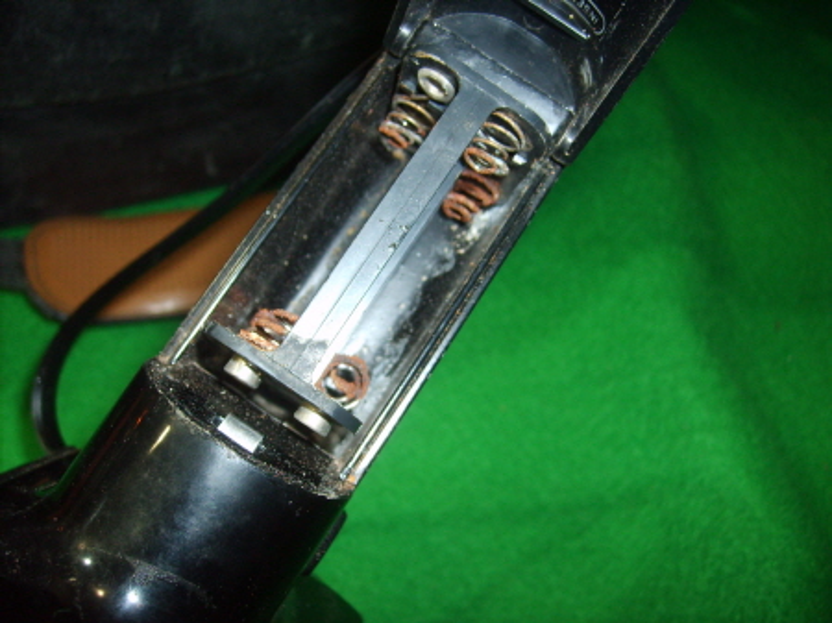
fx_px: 841
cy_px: 312
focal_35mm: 35
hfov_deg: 52.7
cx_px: 416
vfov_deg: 40.7
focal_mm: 5.8
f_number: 2.8
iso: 100
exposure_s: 1/20
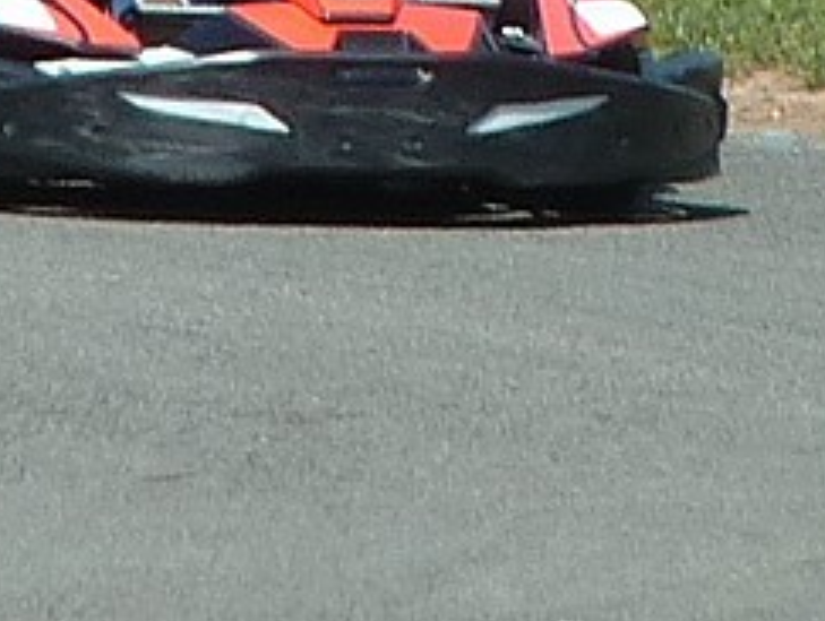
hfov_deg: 1.4
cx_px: 601
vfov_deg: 1.1
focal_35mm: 1374
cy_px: -316
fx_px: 32795
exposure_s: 1/320
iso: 80
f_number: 4.9
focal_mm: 49.2
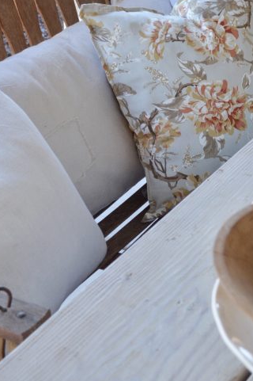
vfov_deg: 24.1
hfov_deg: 16.2
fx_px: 887
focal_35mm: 84
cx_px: 149
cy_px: 137
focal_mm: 32
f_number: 4.8
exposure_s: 1/160
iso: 400
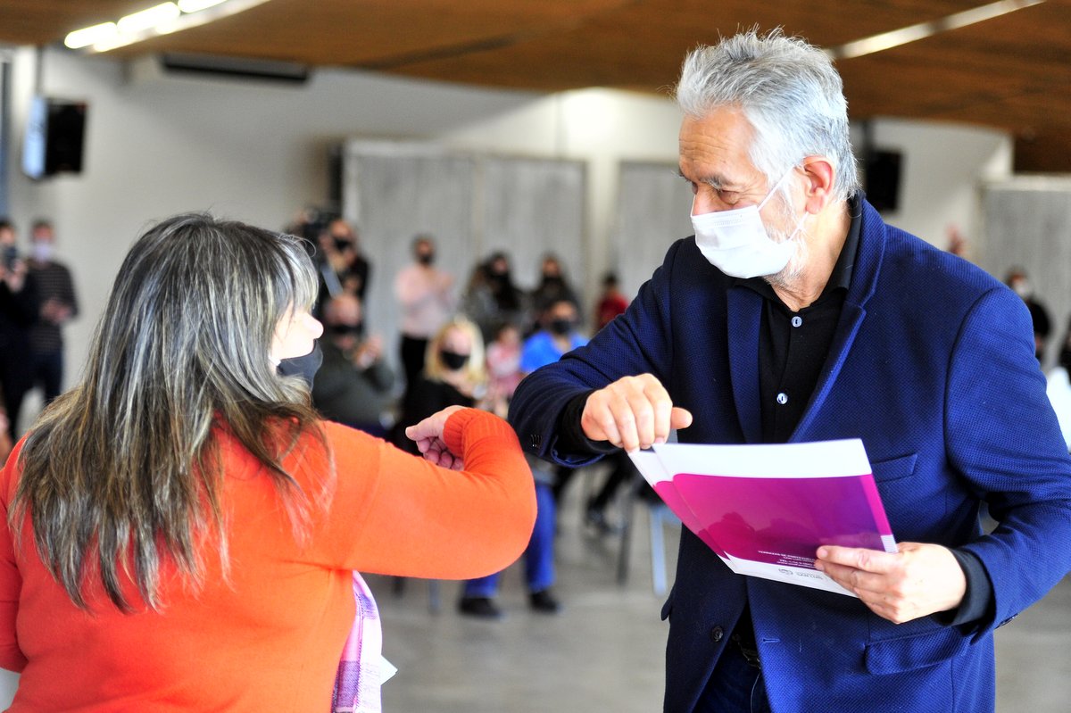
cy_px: 356
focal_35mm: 70
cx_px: 536
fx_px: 2082
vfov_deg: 19.4
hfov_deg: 28.9
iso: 2000
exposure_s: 1/500
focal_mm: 70
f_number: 2.8
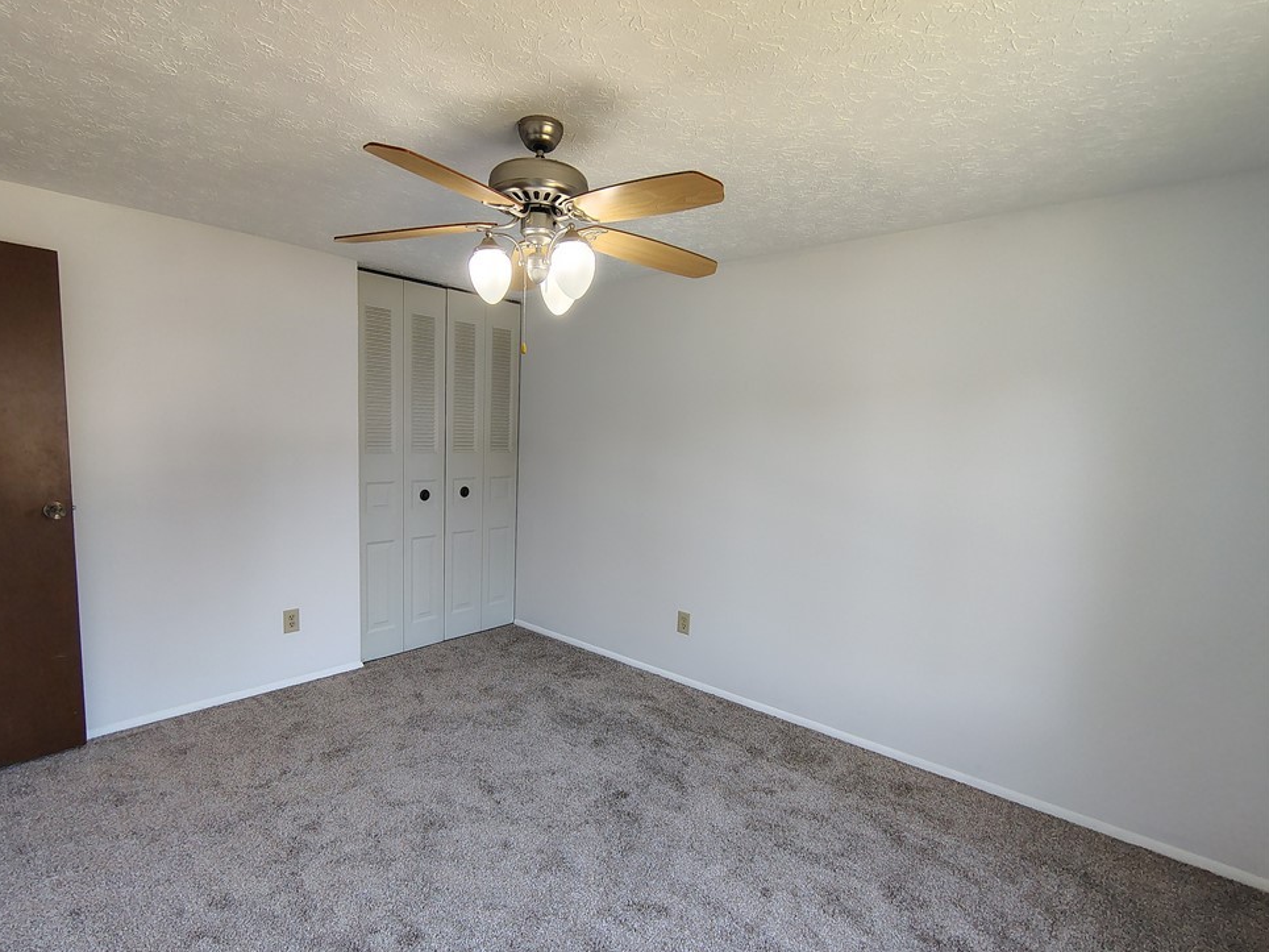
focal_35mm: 17
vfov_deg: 74.7
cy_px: 496
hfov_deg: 90.9
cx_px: 599
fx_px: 623
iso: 361
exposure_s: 1/60
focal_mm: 2.13
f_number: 2.2
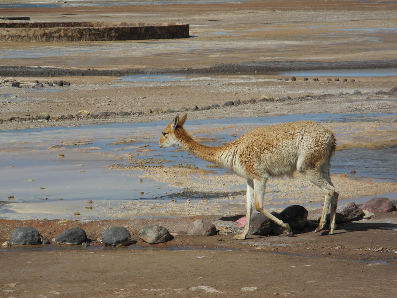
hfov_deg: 9.9
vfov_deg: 7.4
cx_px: 198
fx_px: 2294
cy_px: 149
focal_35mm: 200
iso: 100
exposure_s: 1/800
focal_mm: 42.6
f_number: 5.6
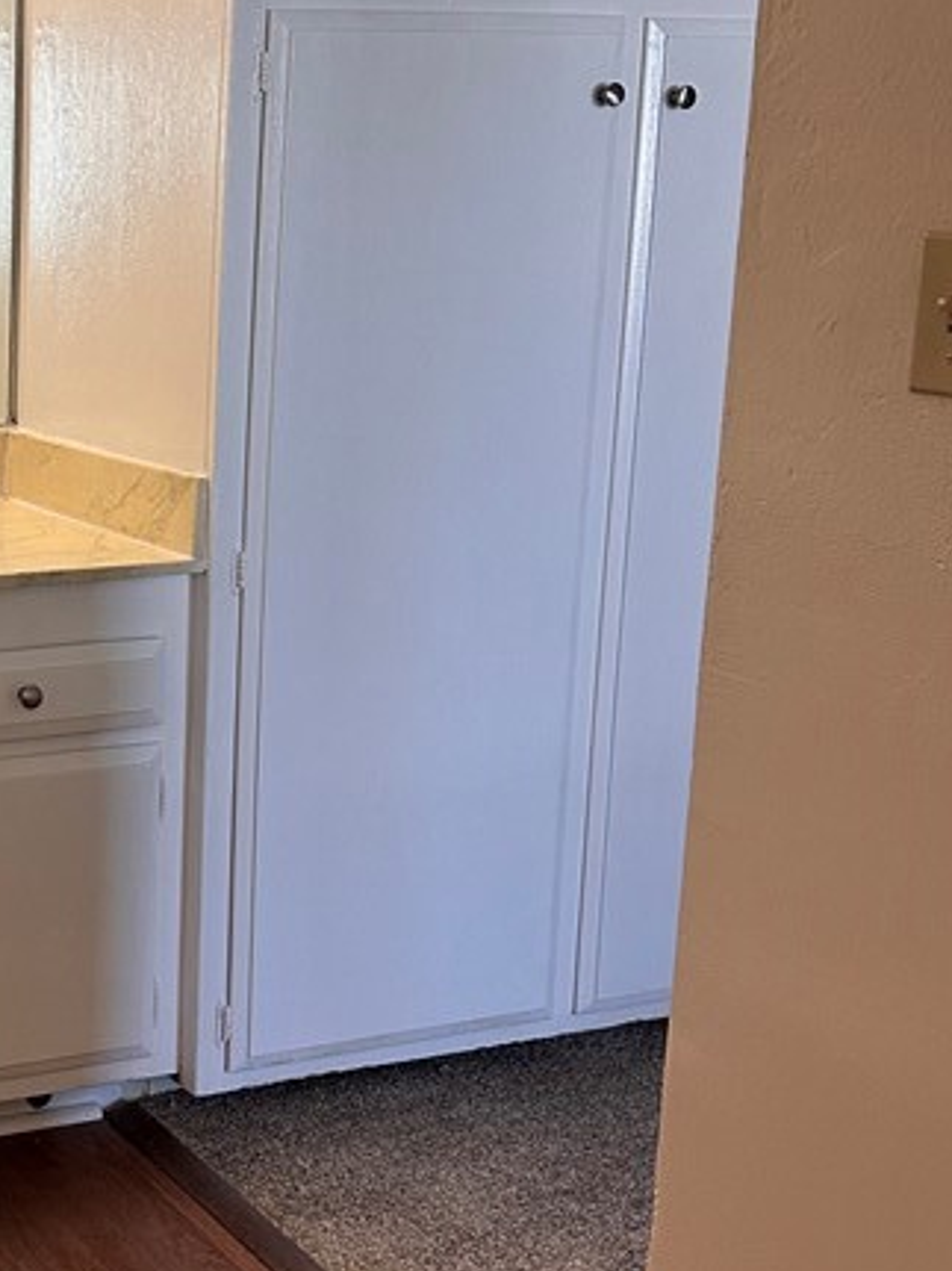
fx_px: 2091
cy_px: 605
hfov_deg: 23.8
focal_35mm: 57
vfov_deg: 33.8
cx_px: -130
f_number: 1.78
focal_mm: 6.86
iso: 160
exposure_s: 1/120
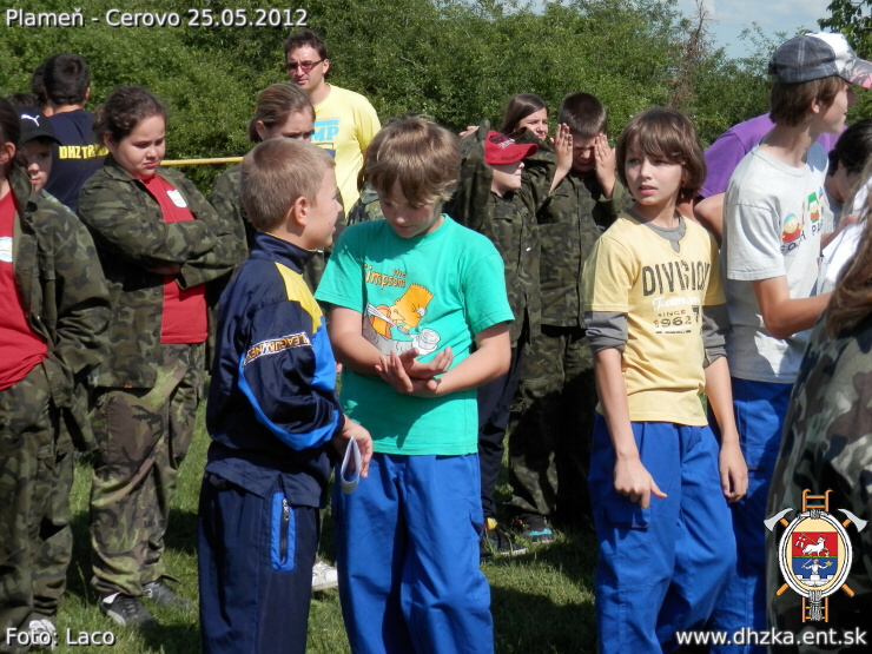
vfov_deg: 22.3
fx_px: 1663
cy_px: 327
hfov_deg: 29.4
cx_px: 436
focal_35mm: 66
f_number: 4.4
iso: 80
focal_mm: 11.9
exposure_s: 1/640
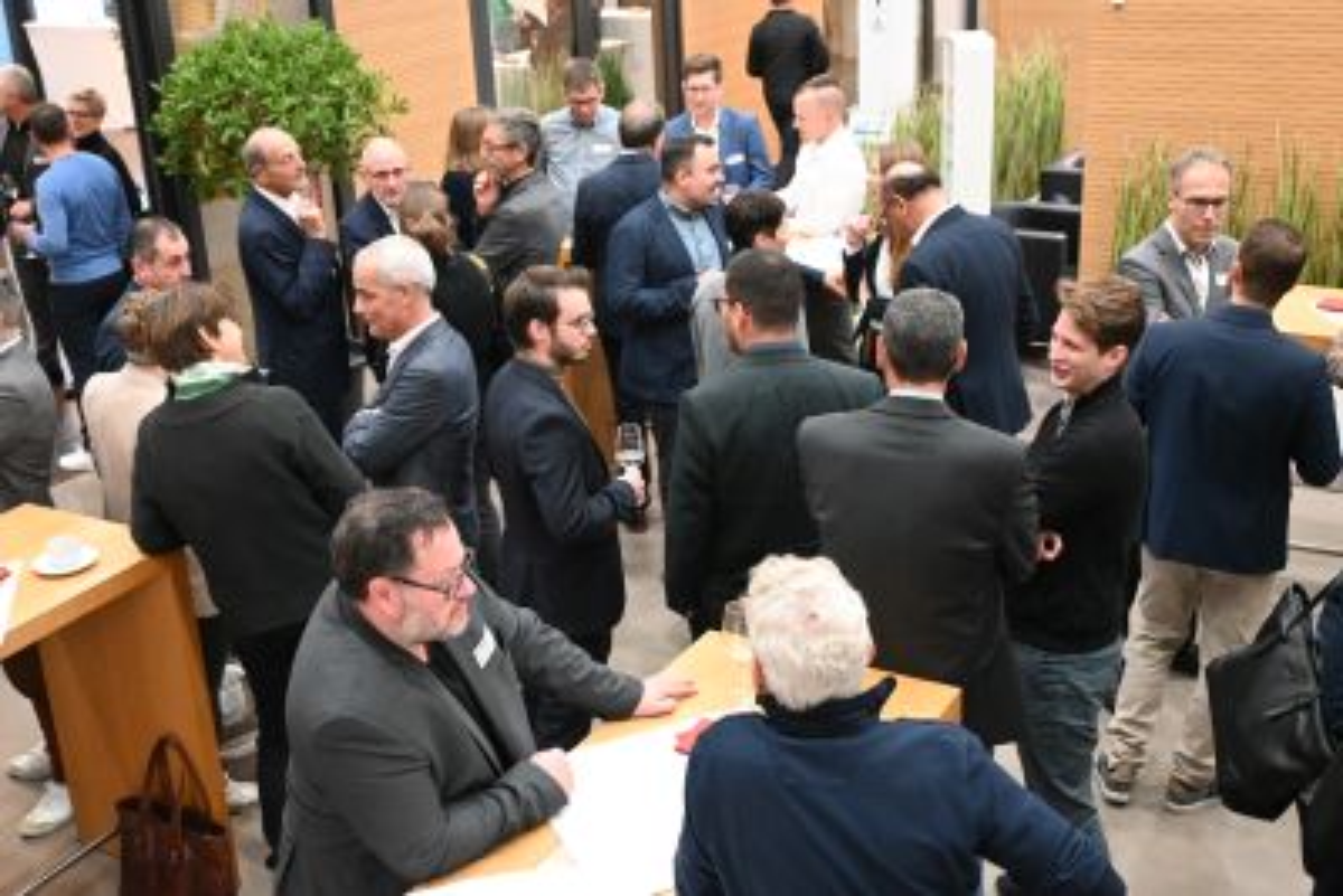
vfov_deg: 32.5
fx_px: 1539
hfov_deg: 47.1
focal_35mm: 41
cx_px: 672
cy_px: 448
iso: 4000
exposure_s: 1/60
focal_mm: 27.5
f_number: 4.5
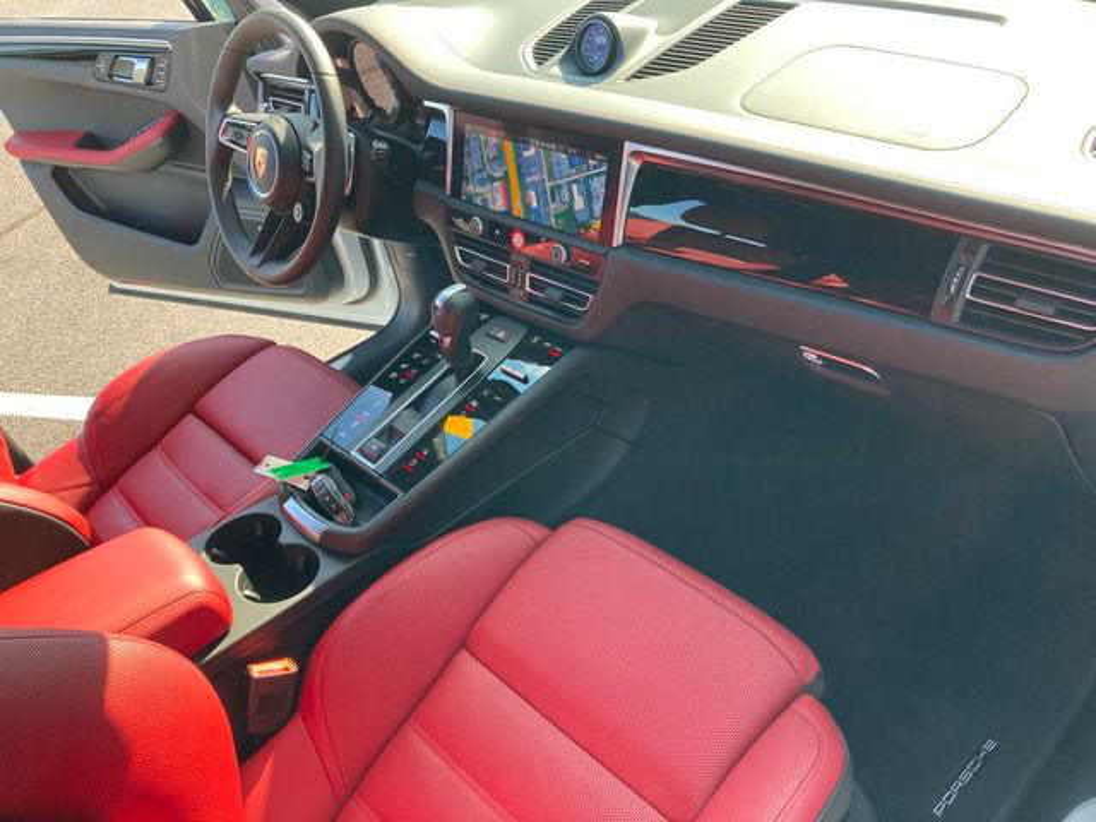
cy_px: 411
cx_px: 548
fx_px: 887
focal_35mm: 28
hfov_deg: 63.4
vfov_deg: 49.7
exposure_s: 1/121
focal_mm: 3.99
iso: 25
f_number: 1.8
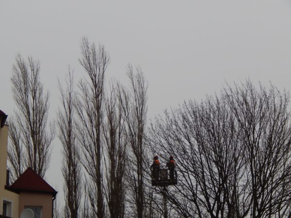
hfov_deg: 17.1
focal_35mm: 115
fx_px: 967
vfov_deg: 12.9
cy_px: 109
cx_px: 146
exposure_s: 1/200
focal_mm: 20.5
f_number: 4.6
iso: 125
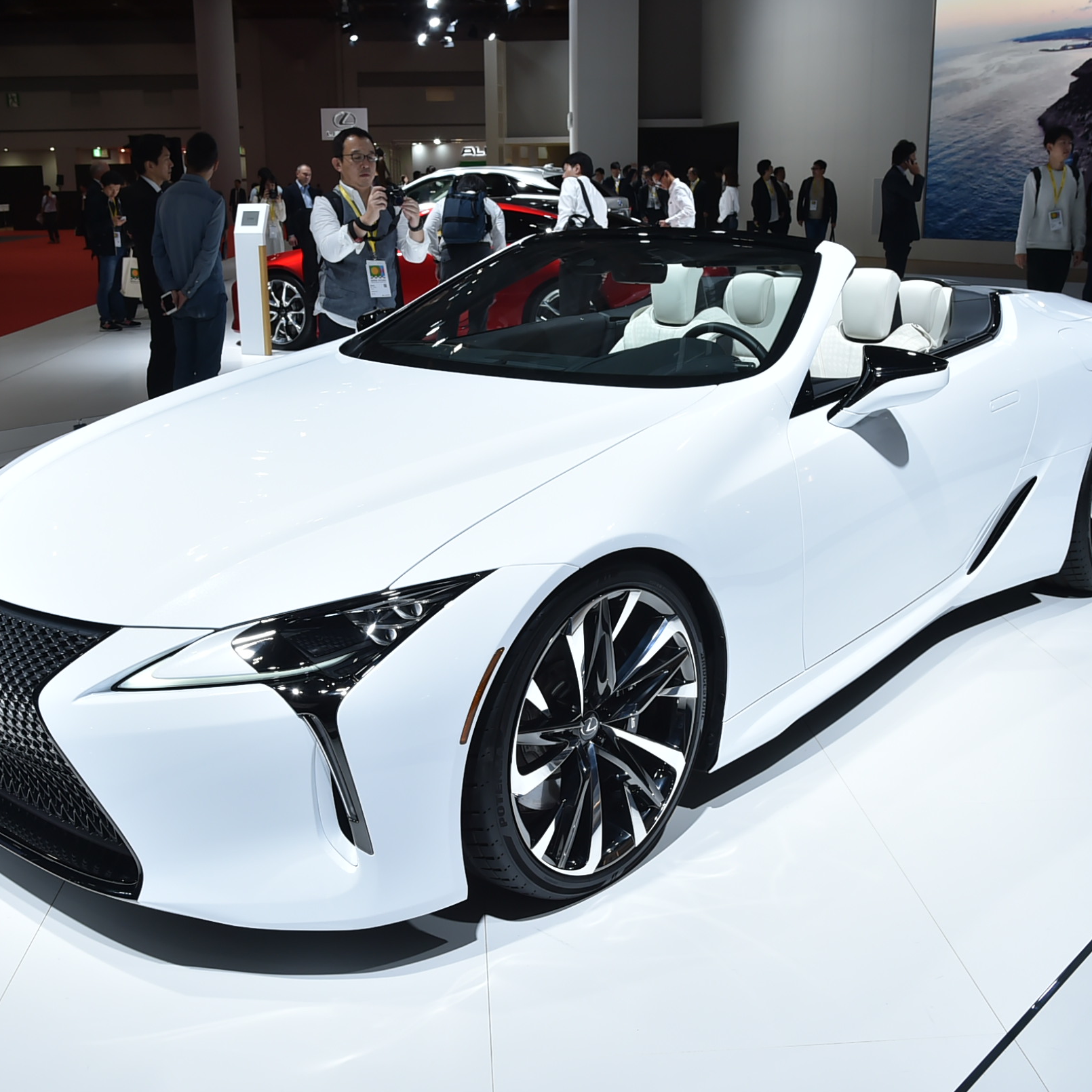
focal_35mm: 39
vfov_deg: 42.8
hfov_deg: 42.8
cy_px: 543
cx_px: 547
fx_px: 1392
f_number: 11
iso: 800
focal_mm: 30
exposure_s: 1/100
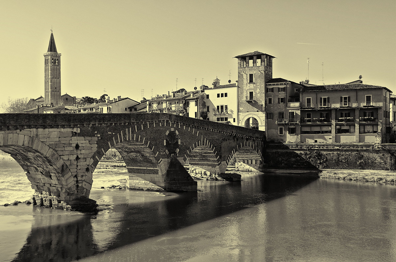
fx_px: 428
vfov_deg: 34.1
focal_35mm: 39
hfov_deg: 49.6
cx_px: 198
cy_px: 131
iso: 400
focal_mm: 26.25
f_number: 8
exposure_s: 1/125
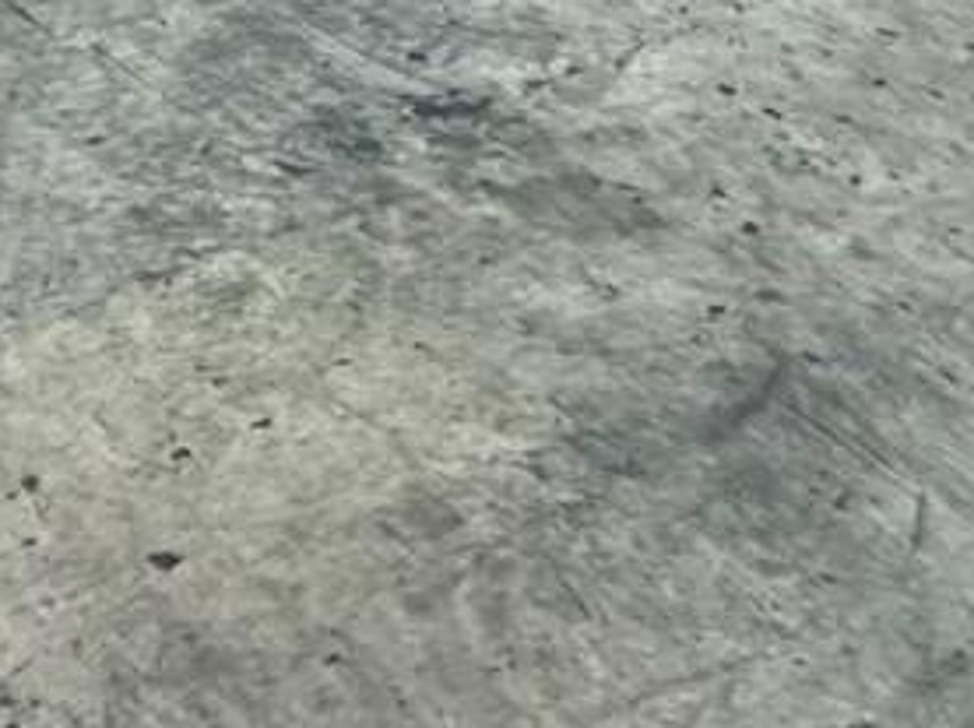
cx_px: 21
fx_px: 2276
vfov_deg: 13.0
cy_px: -1101
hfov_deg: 23.2
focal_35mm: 81
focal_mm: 2.22
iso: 800
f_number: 2.2
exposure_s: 1/60
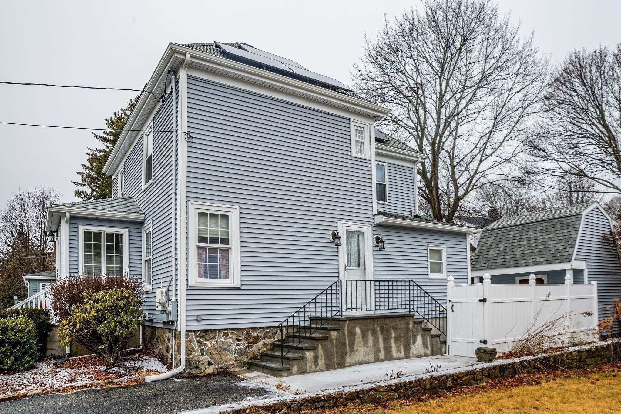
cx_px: 310
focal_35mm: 24
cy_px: 207
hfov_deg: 73.7
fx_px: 414
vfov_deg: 53.1
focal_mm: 24
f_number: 8
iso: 200
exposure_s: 1/40
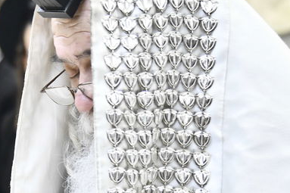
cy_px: 142
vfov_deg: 3.8
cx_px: 111
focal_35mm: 366
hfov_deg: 5.6
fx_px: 2947
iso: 1250
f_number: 5.6
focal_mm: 100
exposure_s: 1/160
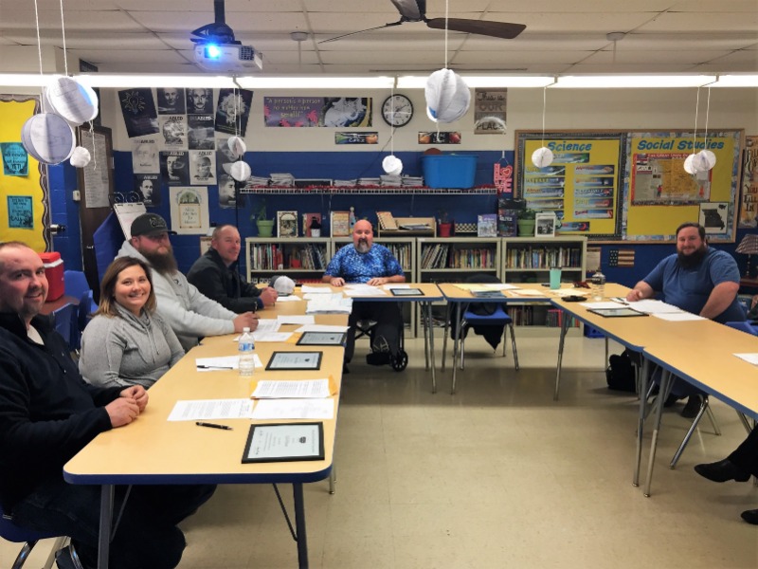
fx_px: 635
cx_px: 379
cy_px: 284
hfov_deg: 61.7
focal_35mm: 29
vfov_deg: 48.2
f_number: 2.2
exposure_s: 1/30
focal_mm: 4.15
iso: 64
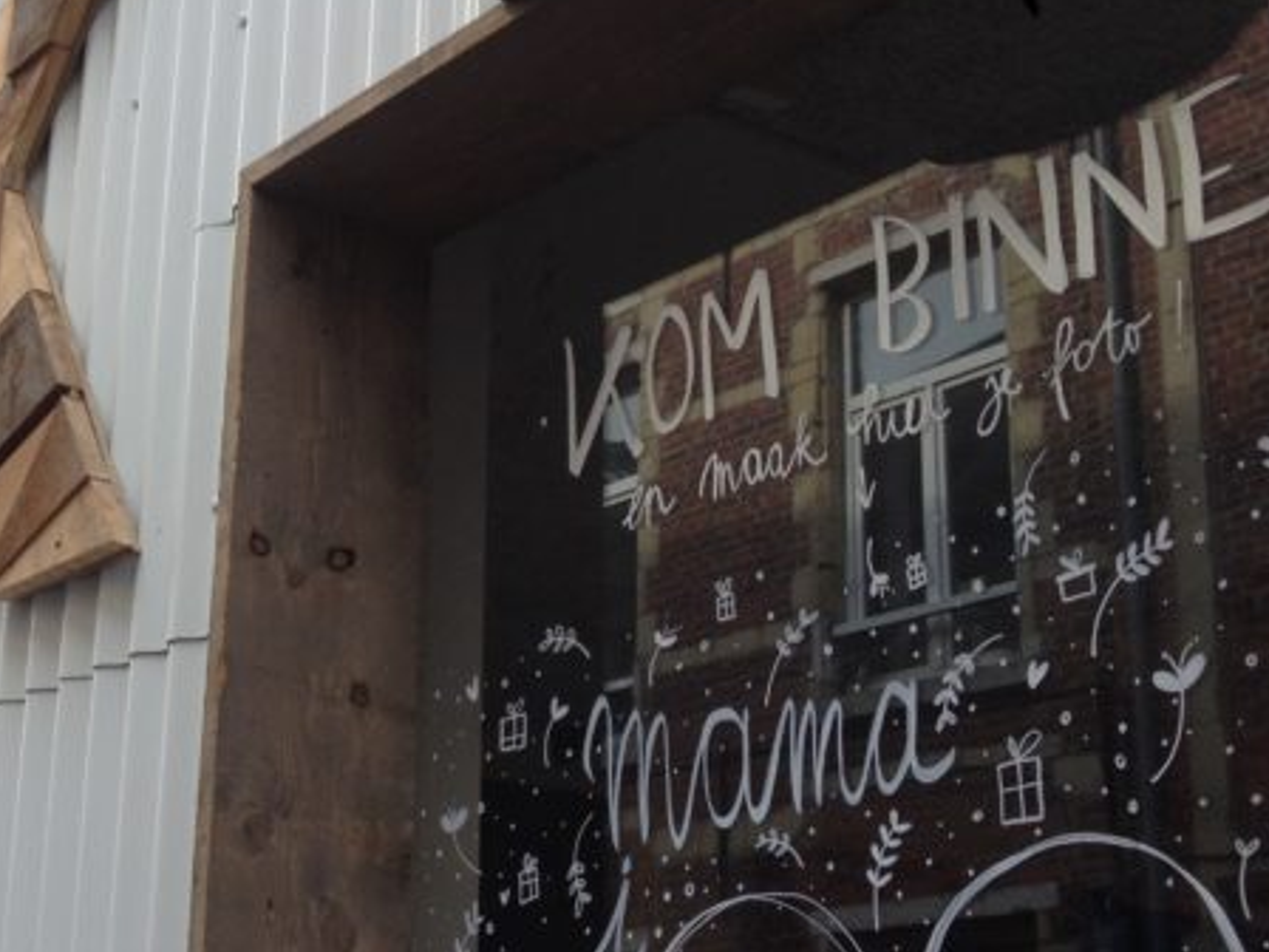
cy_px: 435
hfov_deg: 27.3
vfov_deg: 21.6
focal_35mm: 68
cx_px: 79
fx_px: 2493
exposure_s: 1/325
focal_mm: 4.28
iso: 50
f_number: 2.4
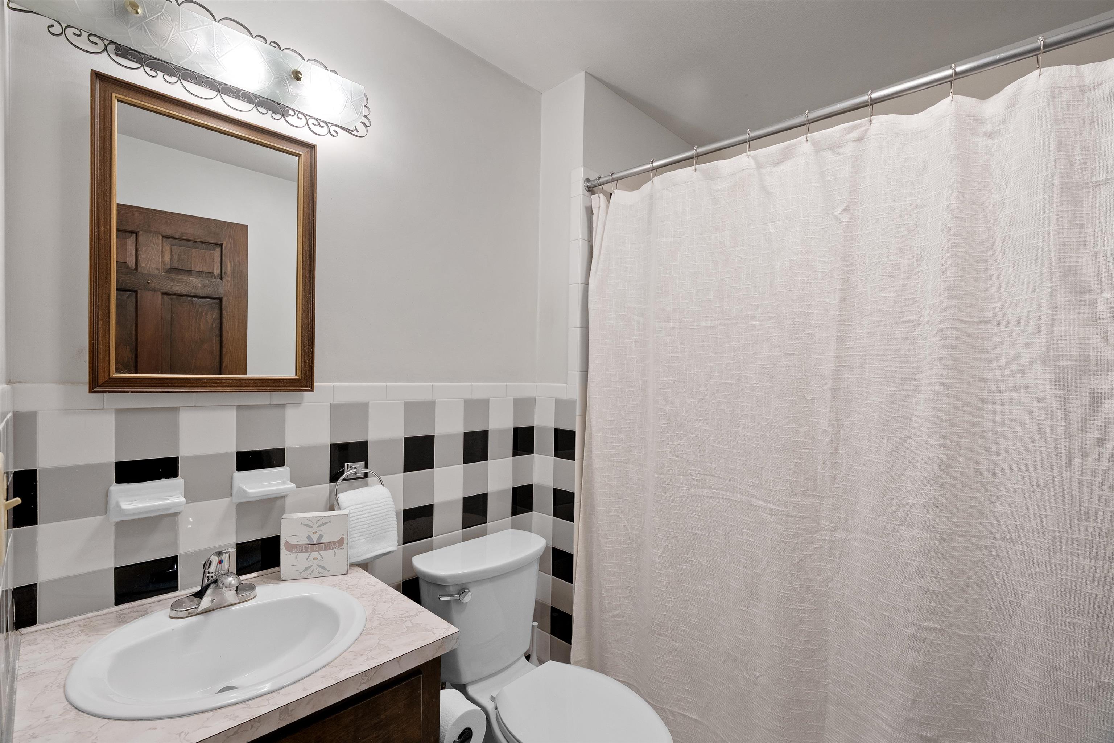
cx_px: 557
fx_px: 495
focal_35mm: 16
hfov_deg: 96.7
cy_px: 372
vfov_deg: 73.7
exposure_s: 1/1.67
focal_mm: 16
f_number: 8
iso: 320
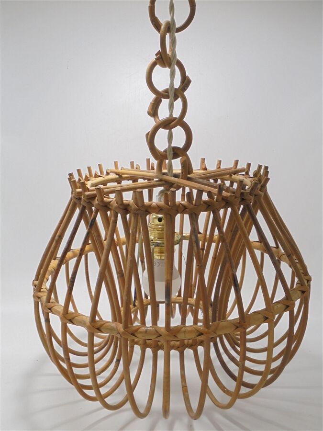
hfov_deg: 37.7
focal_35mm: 38
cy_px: 216
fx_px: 473
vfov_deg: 49.0
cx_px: 162
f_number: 4.2
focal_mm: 6.9
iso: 100
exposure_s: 1/30
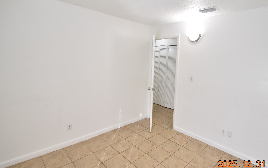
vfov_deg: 61.8
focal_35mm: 19
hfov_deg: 87.2
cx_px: 157
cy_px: 69
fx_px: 139
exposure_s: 1/125
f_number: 3.5
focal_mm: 10
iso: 800
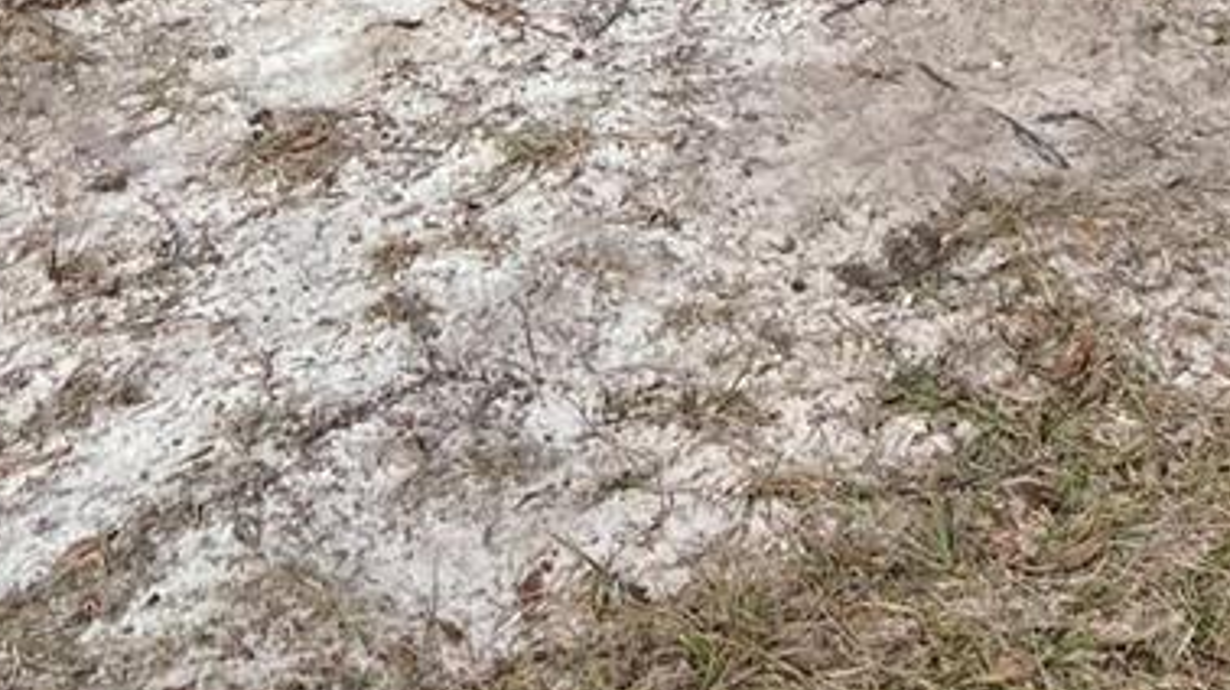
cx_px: 787
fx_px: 2933
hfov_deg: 23.6
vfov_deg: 10.5
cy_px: -1214
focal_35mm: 90
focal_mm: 5.1
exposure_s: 1/1534
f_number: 1.6
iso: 32
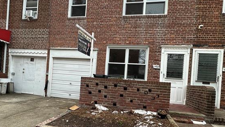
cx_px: 111
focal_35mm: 21
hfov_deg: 83.8
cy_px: 80
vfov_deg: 52.9
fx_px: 125
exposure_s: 1/413
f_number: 2.2
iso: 40
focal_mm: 2.22
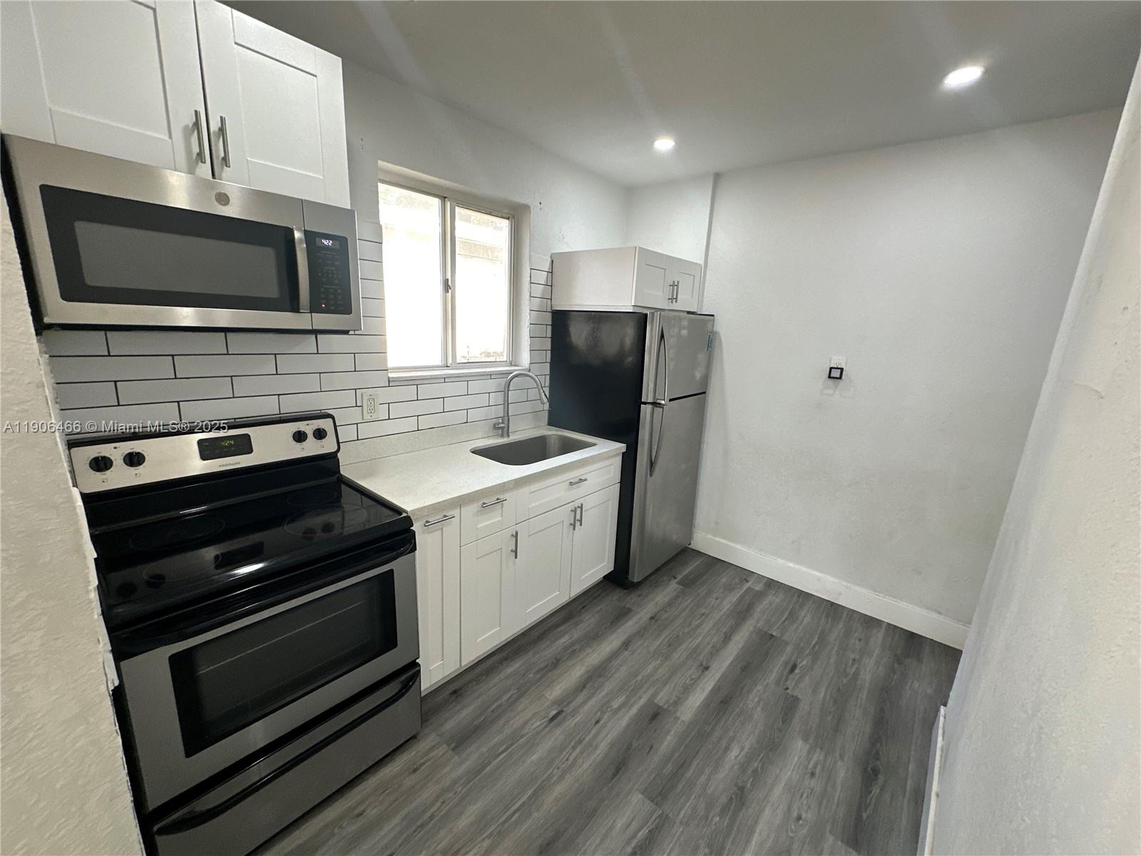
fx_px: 461
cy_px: 428
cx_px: 570
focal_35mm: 14
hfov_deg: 102.1
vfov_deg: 85.7
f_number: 2.2
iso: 250
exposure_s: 1/99
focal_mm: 2.22
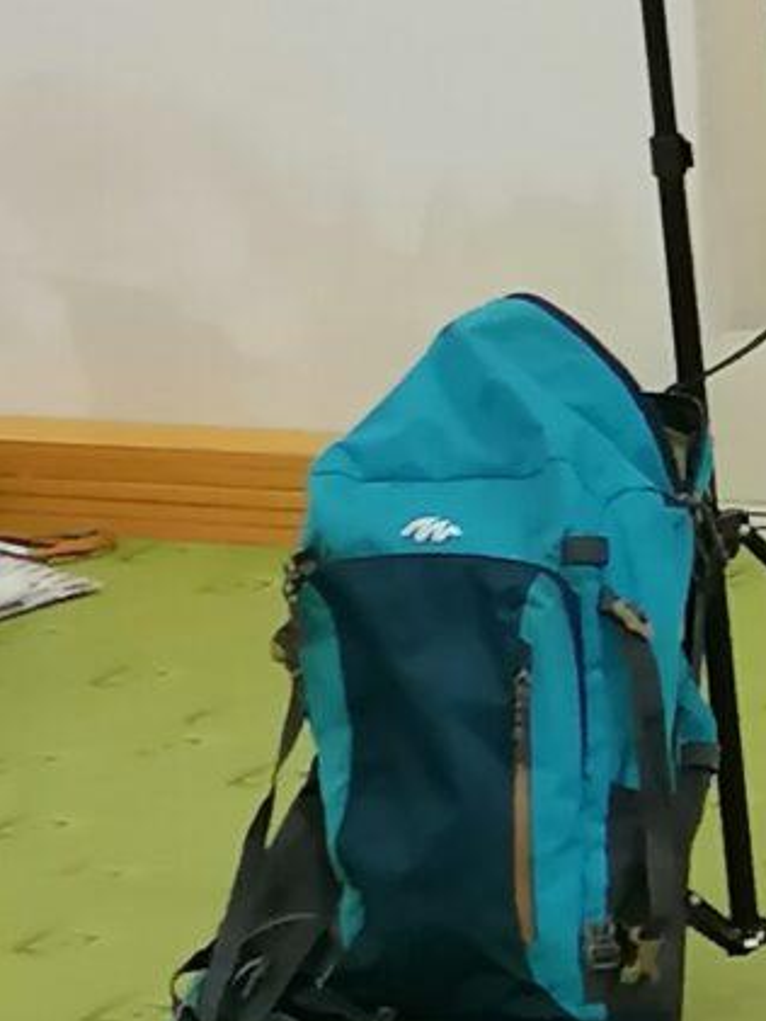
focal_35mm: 228
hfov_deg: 6.4
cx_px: 1452
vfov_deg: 8.7
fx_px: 6724
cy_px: 383
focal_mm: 4.75
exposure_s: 1/50
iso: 125
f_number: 1.8
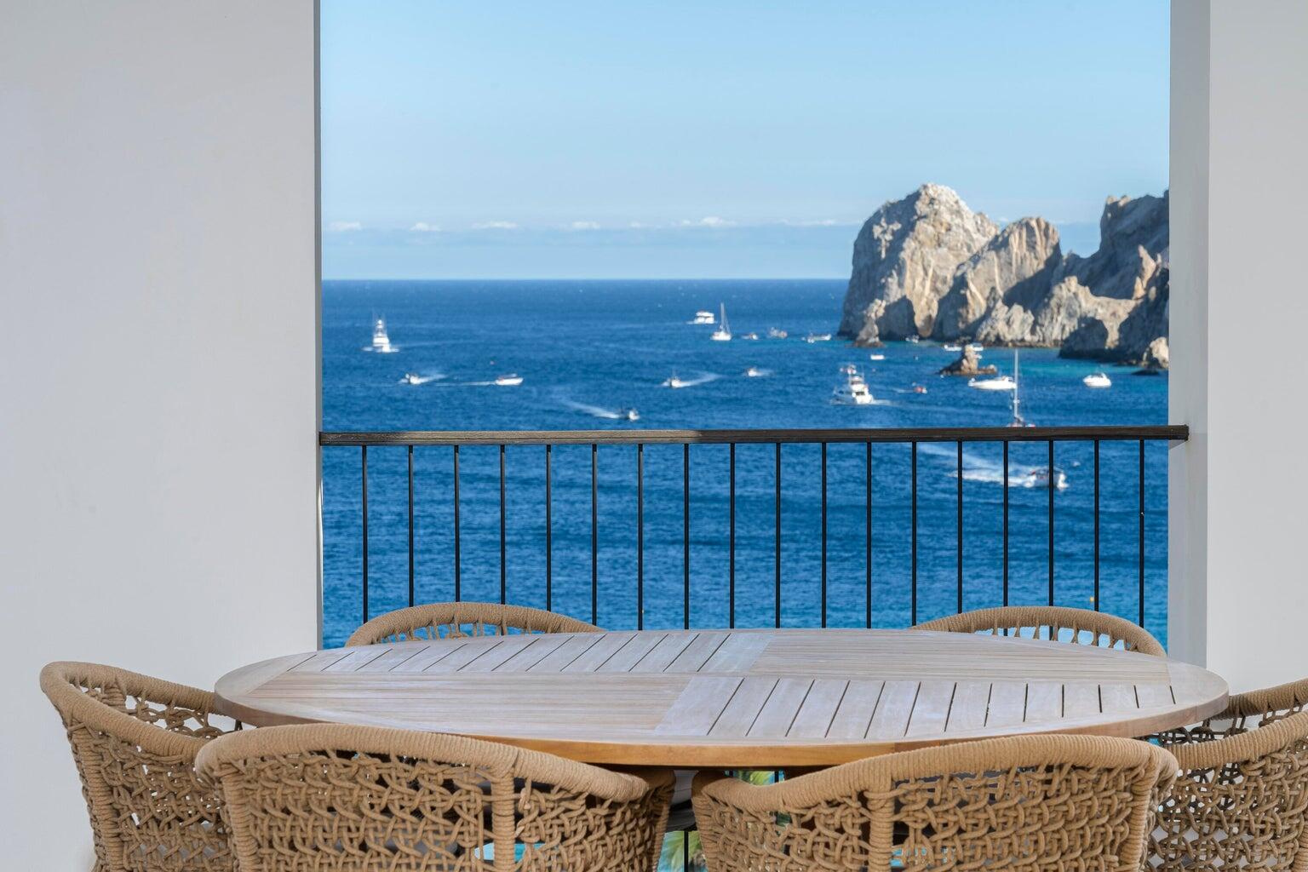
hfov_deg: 19.5
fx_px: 3815
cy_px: 436
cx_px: 654
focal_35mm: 105
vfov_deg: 13.0
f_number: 13
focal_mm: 105
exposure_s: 1/160
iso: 100
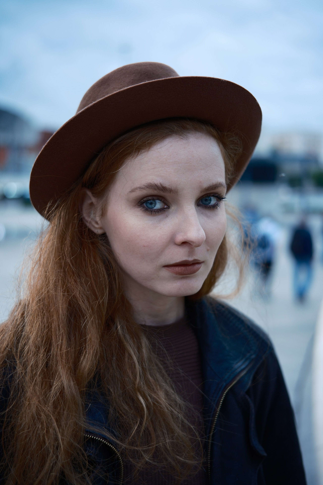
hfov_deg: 25.5
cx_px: 162
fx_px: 713
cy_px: 242
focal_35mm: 53
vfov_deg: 37.5
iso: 125
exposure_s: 1/240
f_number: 2
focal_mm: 35
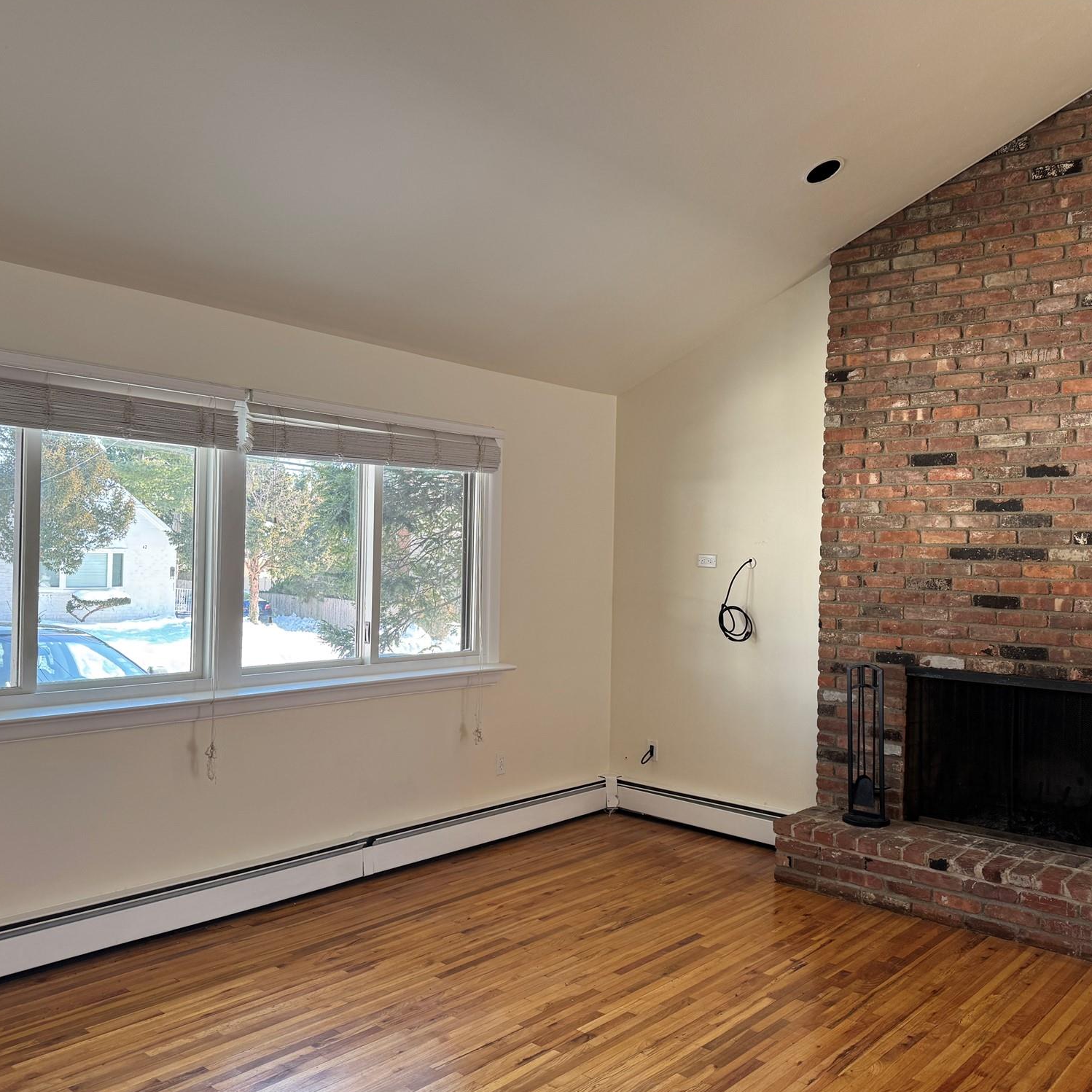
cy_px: 553
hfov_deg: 55.6
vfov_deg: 55.6
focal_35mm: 29
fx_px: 1035
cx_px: 530
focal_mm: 6.76
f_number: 1.78
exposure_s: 1/121
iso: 100
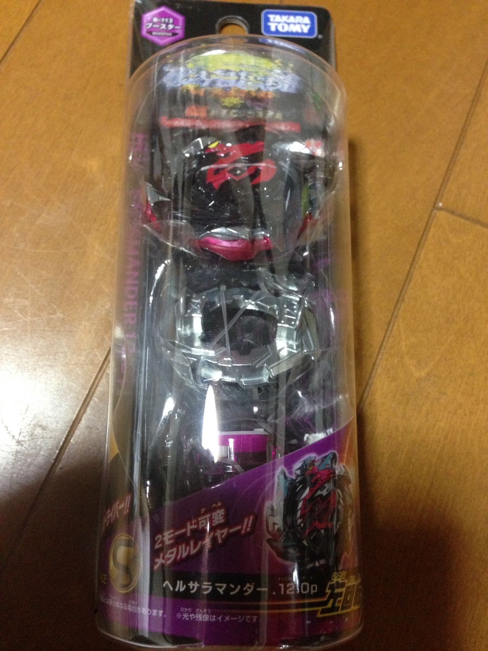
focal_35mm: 33
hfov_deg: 42.9
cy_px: 326
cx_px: 244
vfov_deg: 55.4
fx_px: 620
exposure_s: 1/15
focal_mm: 4.12
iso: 400
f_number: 2.4
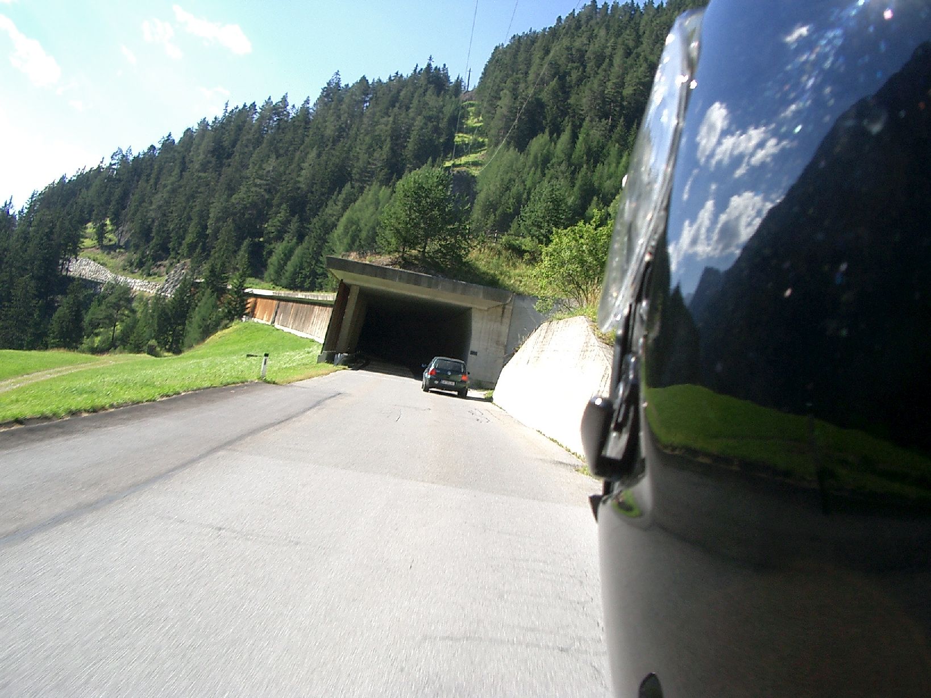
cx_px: 466
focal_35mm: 35
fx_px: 941
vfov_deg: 40.7
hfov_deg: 52.6
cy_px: 349
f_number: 4.3
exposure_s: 1/200
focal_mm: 5.8
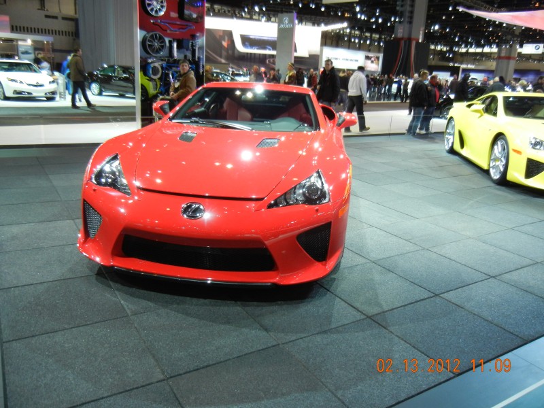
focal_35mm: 30
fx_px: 471
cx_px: 272
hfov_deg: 60.0
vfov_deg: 46.8
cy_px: 204
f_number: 3.5
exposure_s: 1/60
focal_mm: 5.4
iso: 395
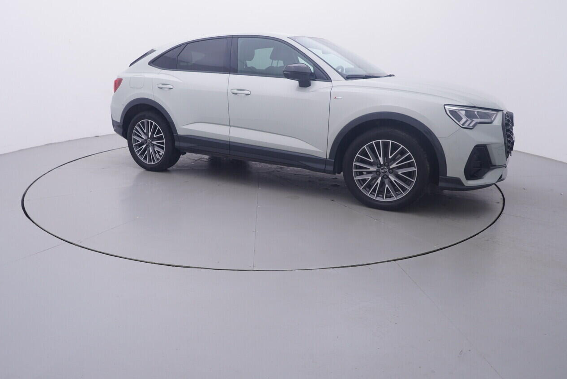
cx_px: 247
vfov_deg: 50.3
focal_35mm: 26
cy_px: 179
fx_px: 403
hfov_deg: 70.0
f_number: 5
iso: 200
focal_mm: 15
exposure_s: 1/80
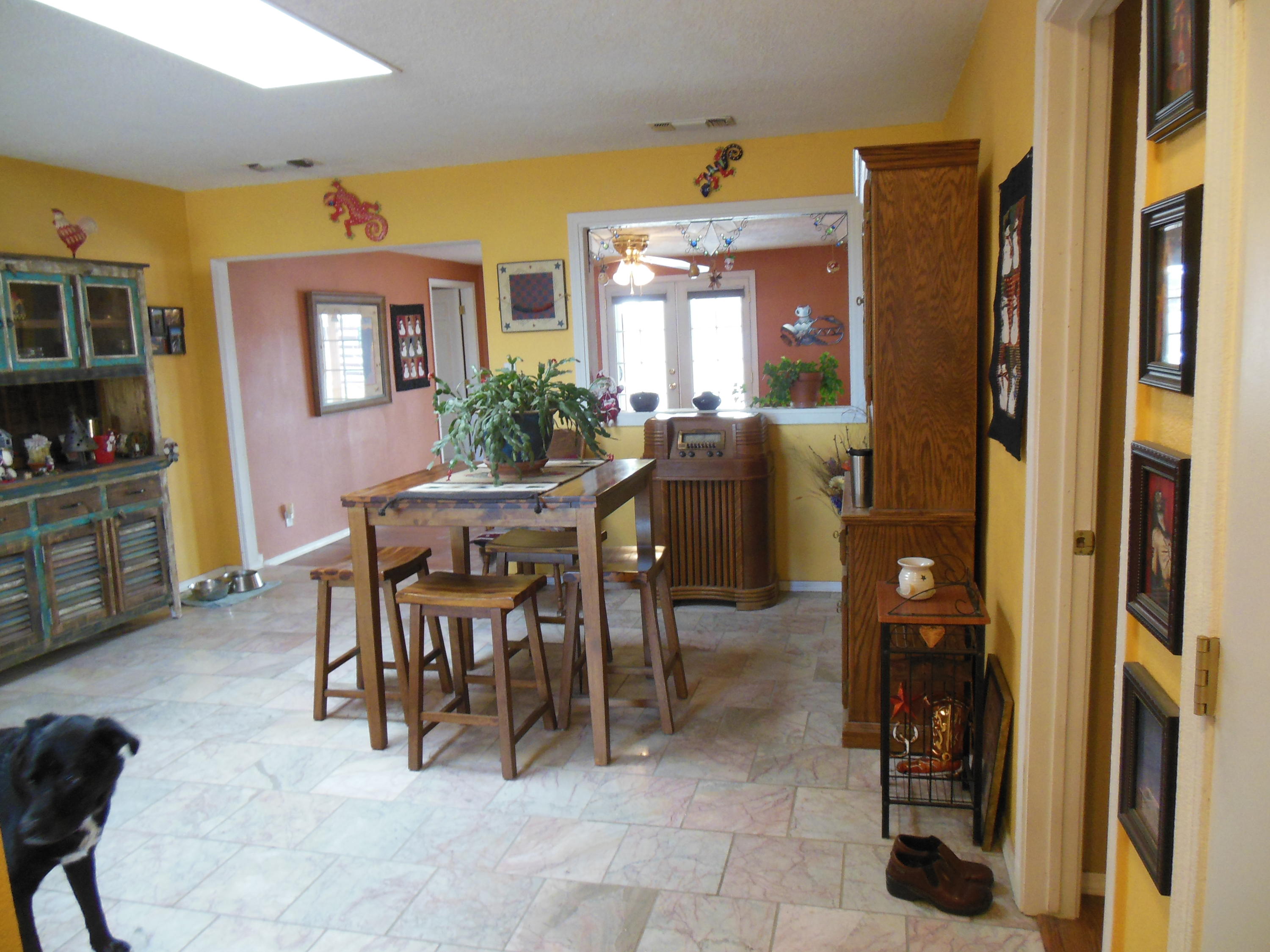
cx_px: 635
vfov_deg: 54.9
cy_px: 476
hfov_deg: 69.4
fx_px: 917
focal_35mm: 25
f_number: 3.2
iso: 400
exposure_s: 1/30
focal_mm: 4.5
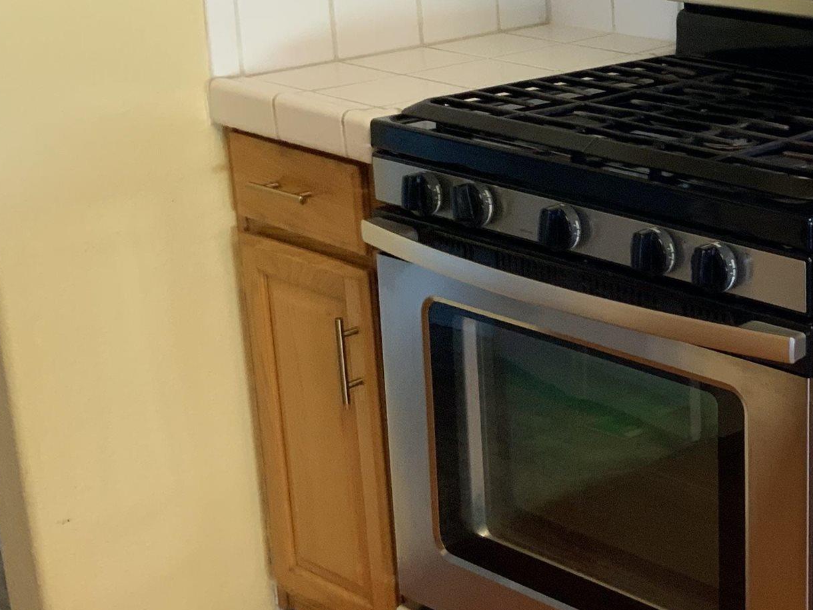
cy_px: 203
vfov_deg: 20.1
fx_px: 1714
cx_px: 928
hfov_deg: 24.6
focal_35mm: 73
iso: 125
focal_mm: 3
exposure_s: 1/60
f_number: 1.8
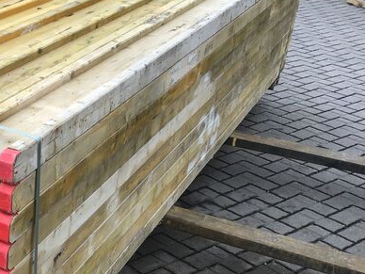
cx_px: -6
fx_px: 675
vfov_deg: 22.9
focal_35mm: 64
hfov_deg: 28.3
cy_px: 170
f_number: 2.4
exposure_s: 1/100
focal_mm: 3.3
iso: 32
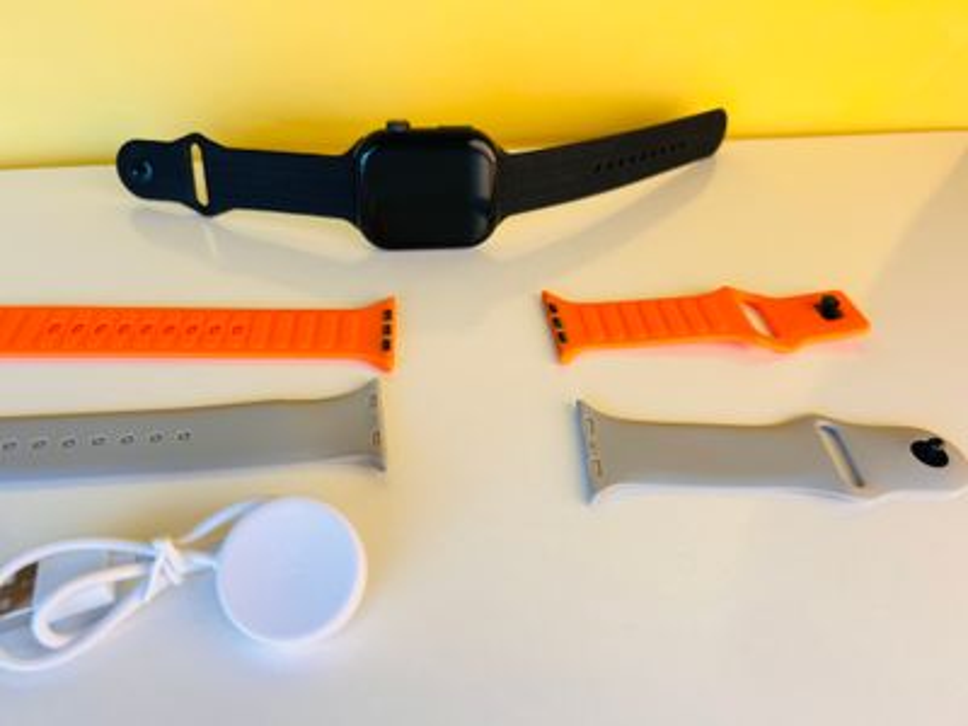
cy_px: 363
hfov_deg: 67.3
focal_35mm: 26
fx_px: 727
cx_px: 484
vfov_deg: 53.1
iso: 32
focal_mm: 5.7
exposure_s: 1/118
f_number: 1.5
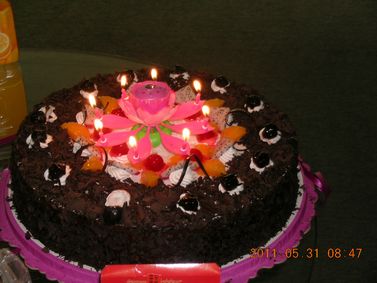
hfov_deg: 26.0
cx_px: 188
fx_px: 817
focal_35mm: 75
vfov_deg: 19.6
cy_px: 142
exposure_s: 1/15
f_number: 4
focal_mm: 15.6
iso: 50
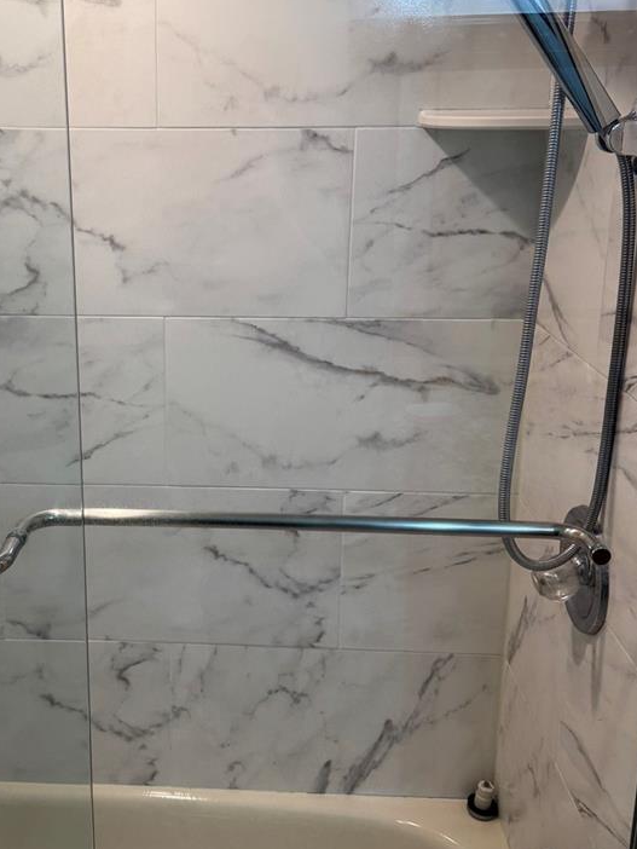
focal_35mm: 41
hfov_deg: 34.6
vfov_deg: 45.7
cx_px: 184
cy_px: 372
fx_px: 1005
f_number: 1.78
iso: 64
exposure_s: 1/120
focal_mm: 6.76
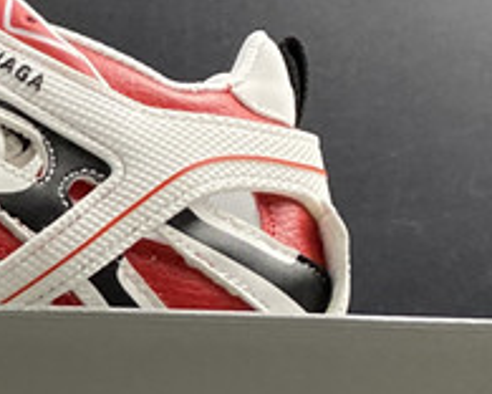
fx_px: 1893
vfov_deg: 11.5
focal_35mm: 130
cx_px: -447
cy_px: 518
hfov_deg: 13.1
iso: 125
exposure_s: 1/121
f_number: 1.8
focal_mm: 4.25
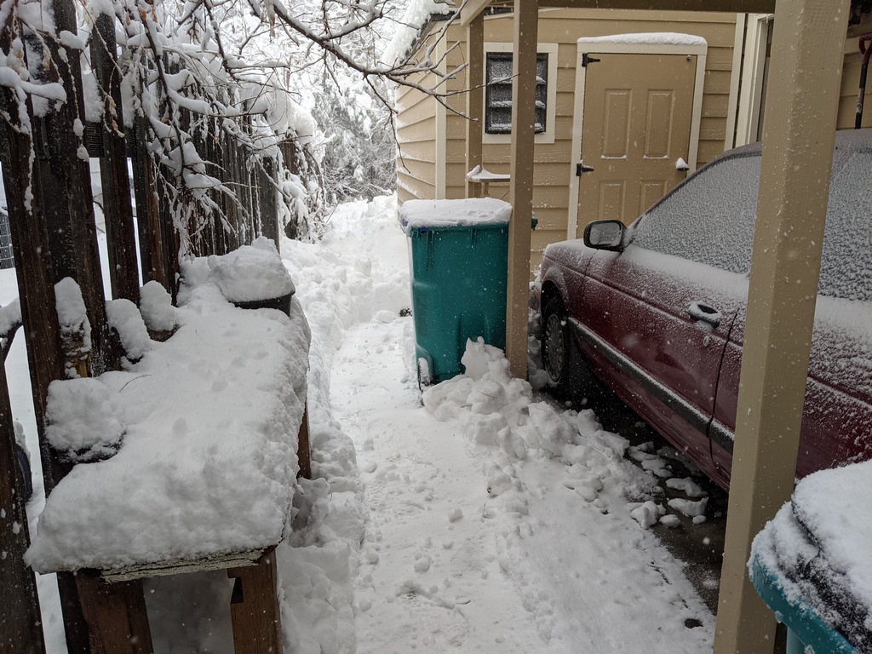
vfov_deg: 51.4
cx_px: 436
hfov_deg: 65.3
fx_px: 680
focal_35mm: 27
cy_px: 327
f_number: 1.8
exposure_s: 1/489
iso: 49
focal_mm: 4.44
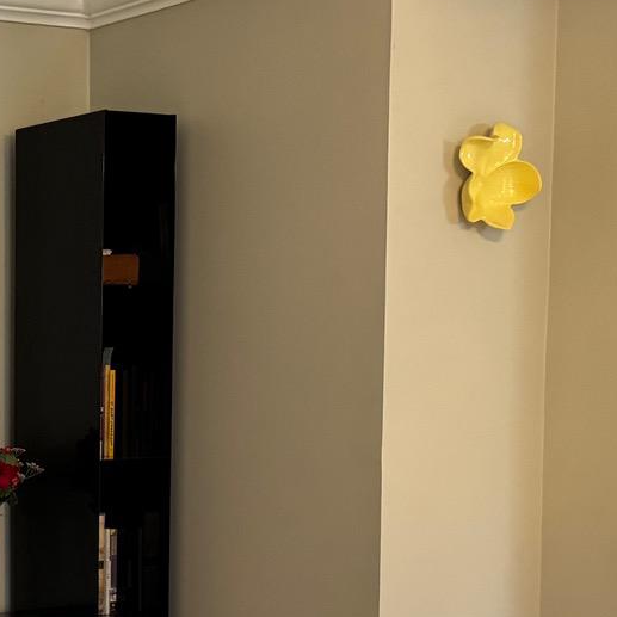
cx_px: -240
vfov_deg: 18.5
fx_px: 1835
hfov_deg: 17.6
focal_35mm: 91
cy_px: 649
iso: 250
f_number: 1.6
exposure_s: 1/60
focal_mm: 5.96
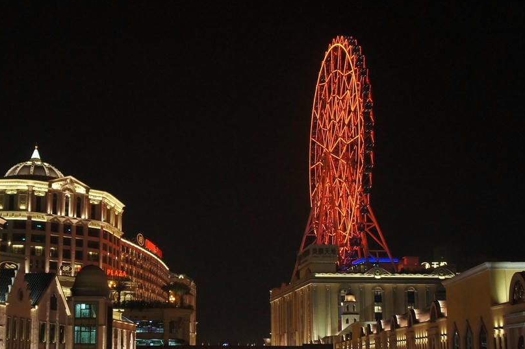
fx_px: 714
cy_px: 235
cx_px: 170
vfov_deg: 27.3
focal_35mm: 49
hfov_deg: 39.8
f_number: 4
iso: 1600
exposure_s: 1/40
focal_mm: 22
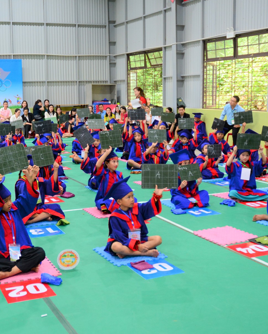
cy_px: 166
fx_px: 506
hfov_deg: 29.6
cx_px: 106
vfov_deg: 36.7
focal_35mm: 51
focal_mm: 24
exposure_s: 1/125
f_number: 4
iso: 640
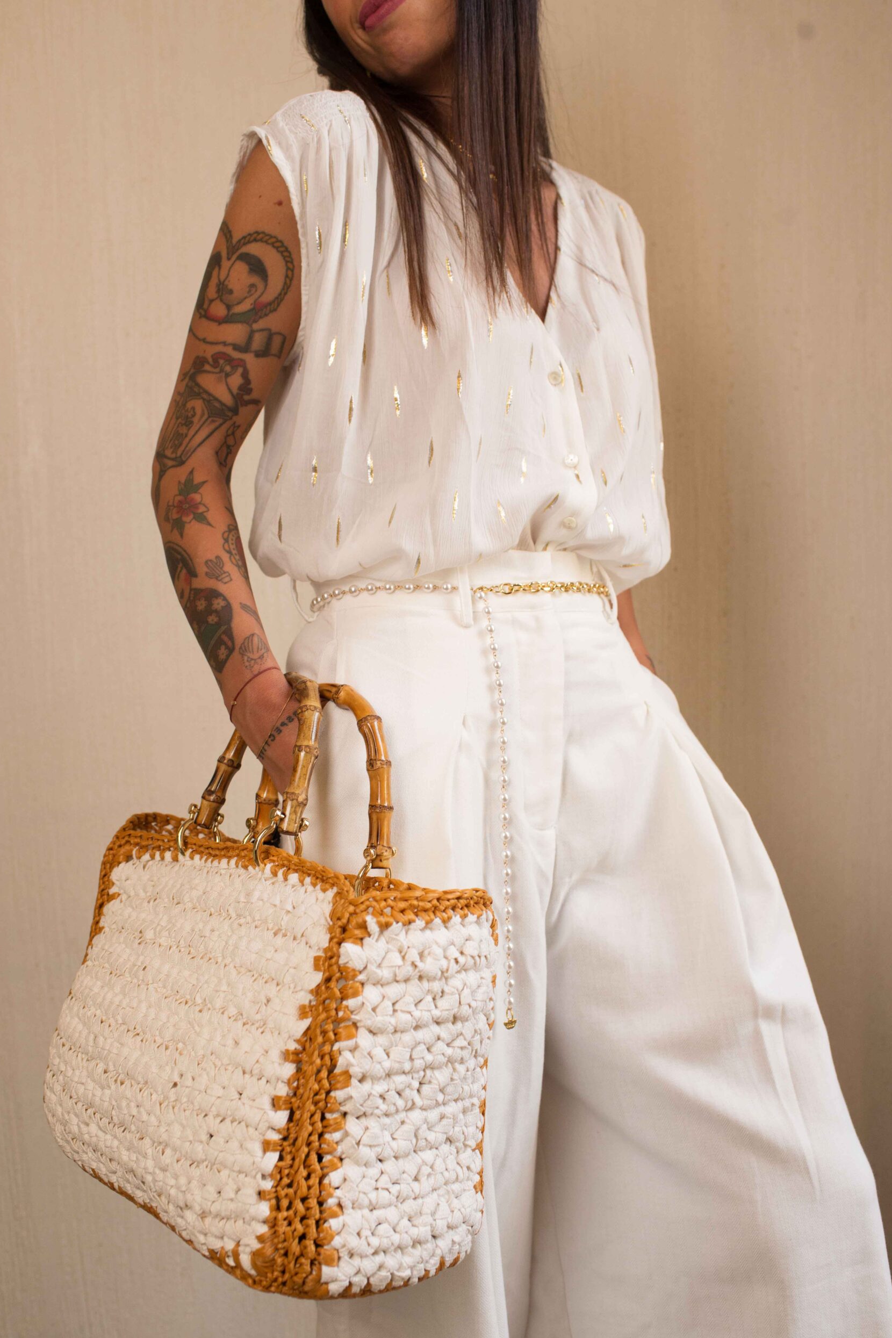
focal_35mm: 36
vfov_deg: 53.1
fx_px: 1338
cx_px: 446
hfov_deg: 36.9
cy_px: 687
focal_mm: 35
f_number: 5
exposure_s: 1/200
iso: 800
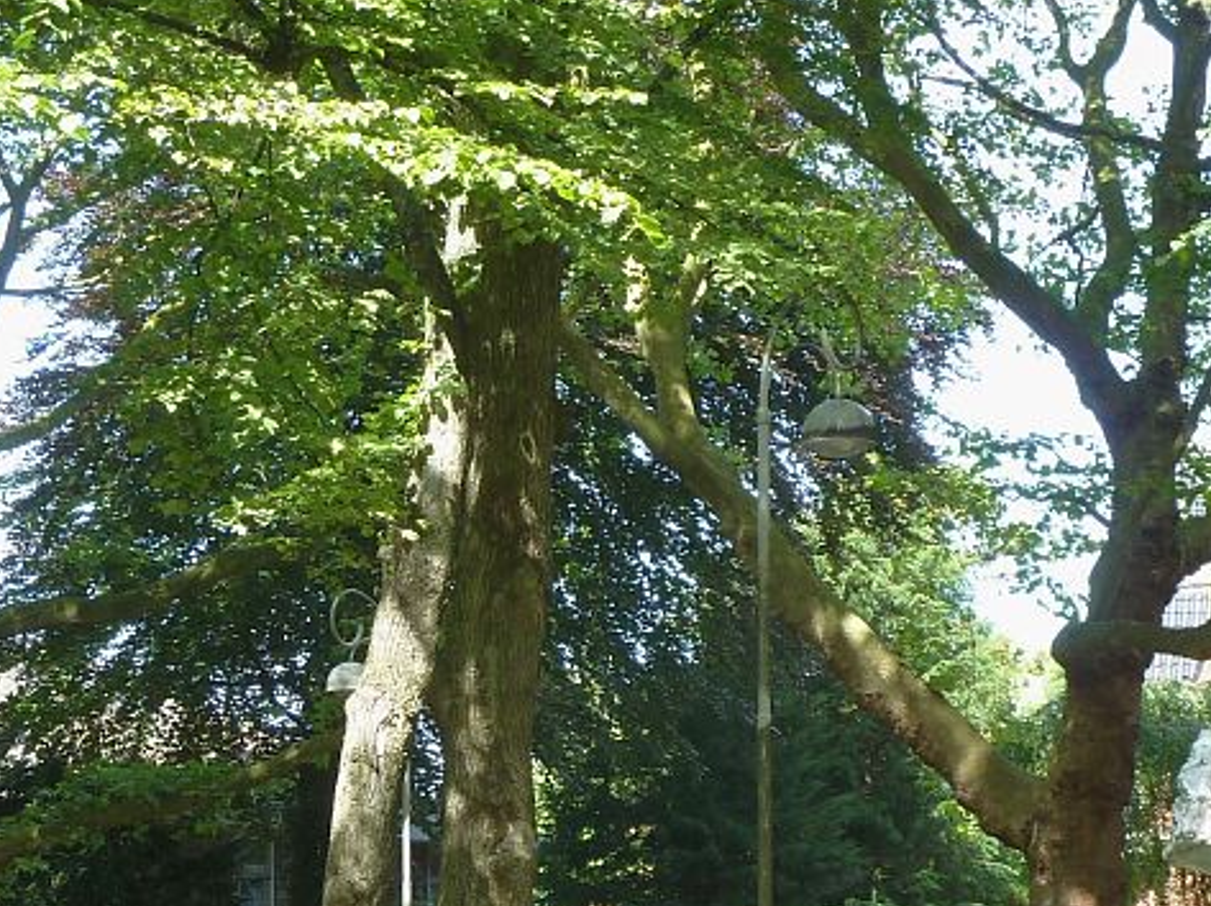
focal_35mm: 104
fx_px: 3636
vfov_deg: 14.1
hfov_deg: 18.9
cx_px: 476
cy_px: 824
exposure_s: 1/50
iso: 80
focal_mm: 7.9
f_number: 3.8
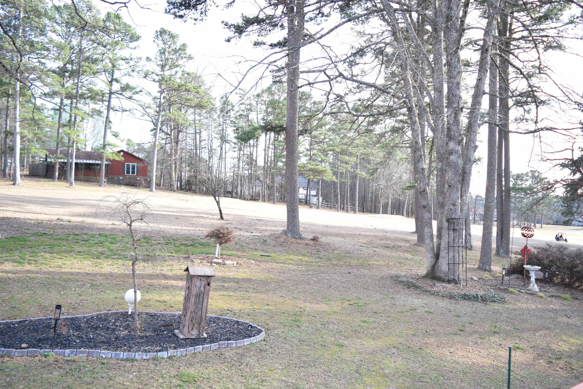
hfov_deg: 67.4
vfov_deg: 47.9
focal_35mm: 27
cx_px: 292
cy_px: 194
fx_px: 437
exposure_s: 1/80
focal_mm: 18
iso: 100
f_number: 3.5
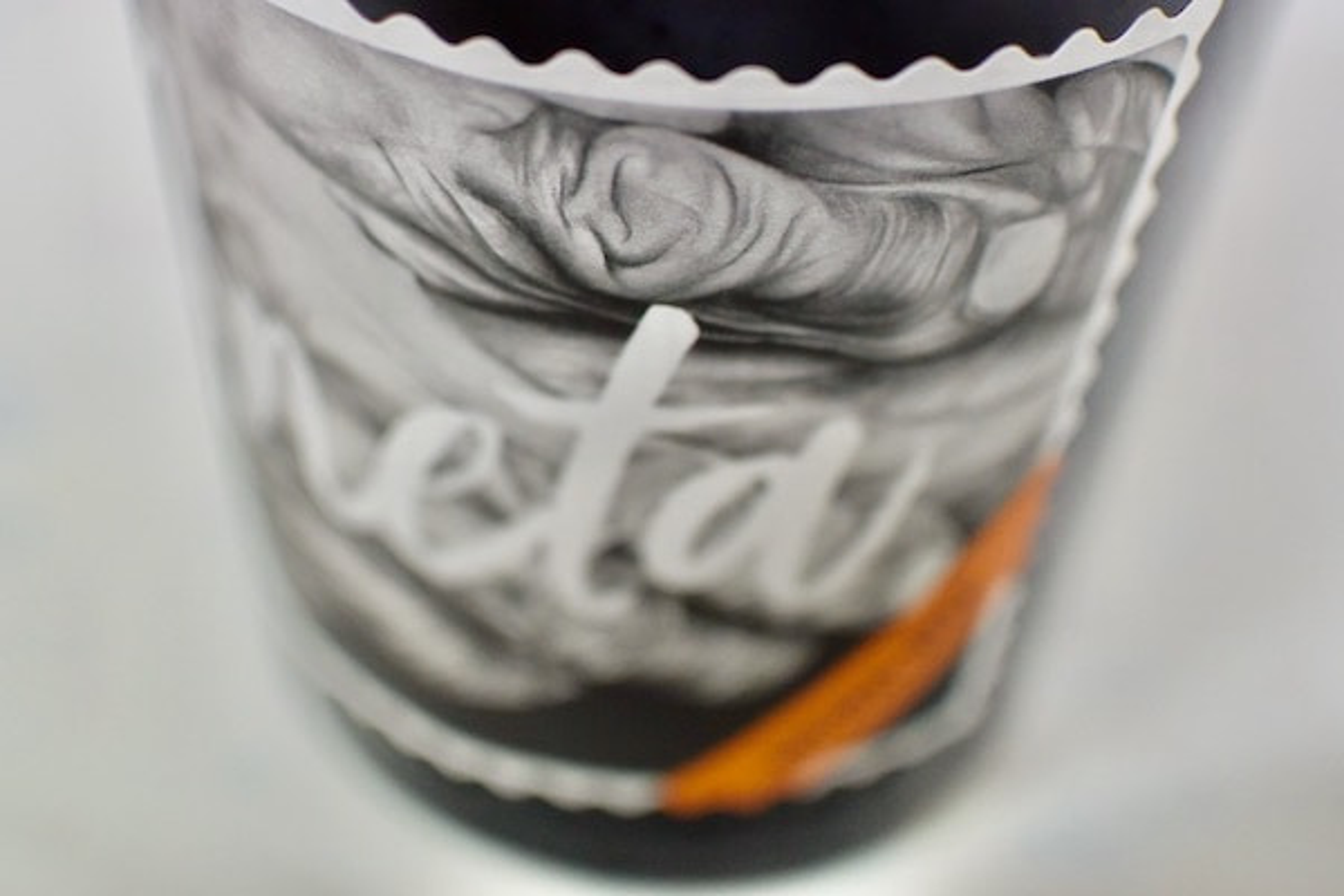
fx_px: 1829
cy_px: 448
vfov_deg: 27.5
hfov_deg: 40.3
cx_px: 672
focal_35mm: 49
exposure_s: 1/125
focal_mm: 18.5
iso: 800
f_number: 2
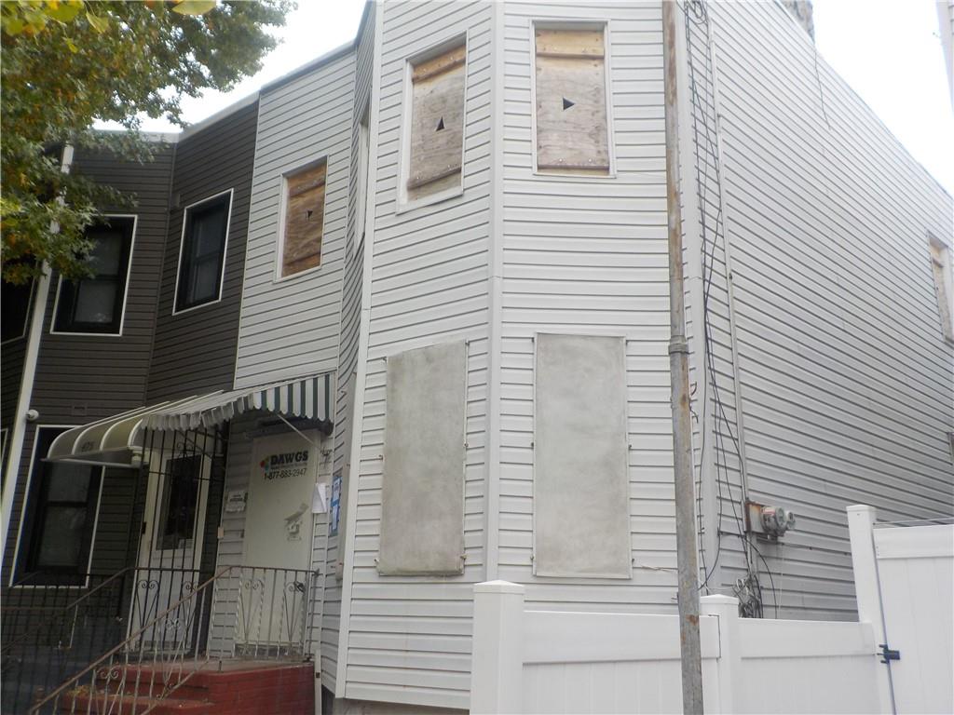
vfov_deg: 46.8
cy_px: 358
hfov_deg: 60.0
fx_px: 827
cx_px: 477
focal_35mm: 30
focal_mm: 4.1
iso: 125
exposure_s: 1/250
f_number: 3.3
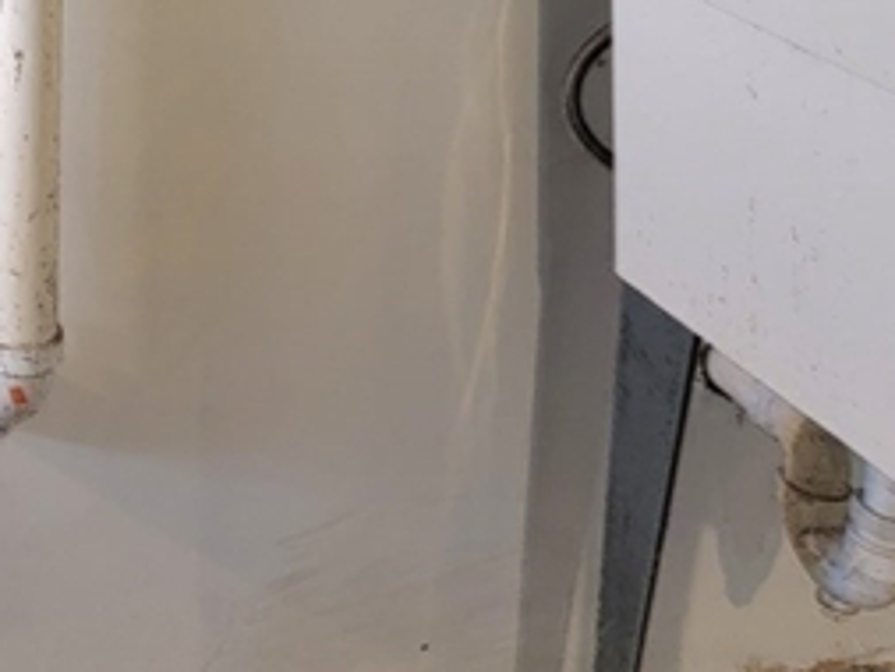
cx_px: -389
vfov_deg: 13.4
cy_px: -601
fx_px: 2509
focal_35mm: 97
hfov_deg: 18.3
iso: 320
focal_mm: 6.7
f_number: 1.8
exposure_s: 1/40
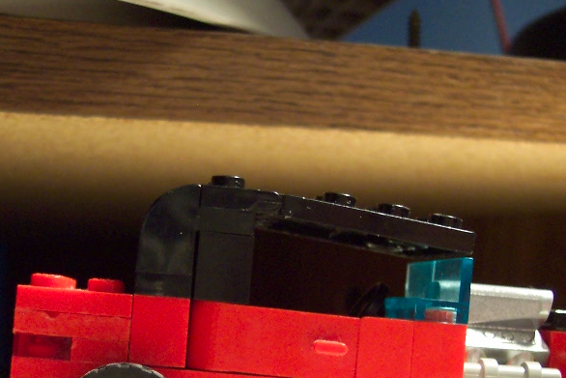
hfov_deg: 28.8
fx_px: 1101
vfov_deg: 19.2
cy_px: 326
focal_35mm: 70
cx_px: 280
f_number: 2.8
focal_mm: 8
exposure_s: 1/30
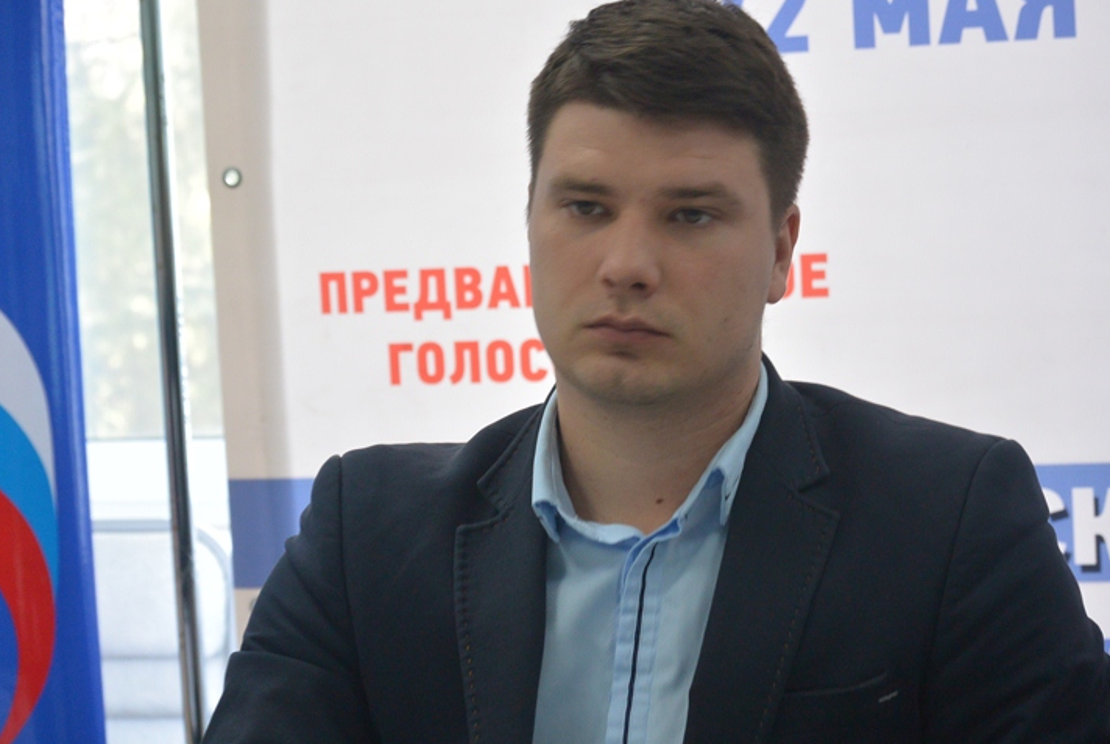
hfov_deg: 18.7
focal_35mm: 109
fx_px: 3366
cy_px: 342
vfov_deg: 12.6
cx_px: 616
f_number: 3.8
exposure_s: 1/40
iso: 400
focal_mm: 36.1
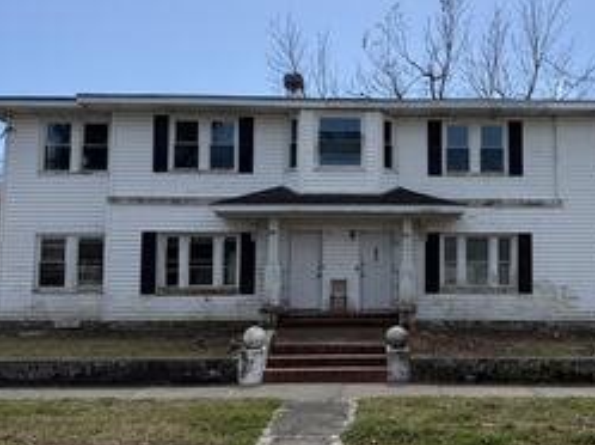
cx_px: 404
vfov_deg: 36.7
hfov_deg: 47.0
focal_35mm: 39
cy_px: 221
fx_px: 669
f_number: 1.78
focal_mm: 6.76
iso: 80
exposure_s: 1/5714
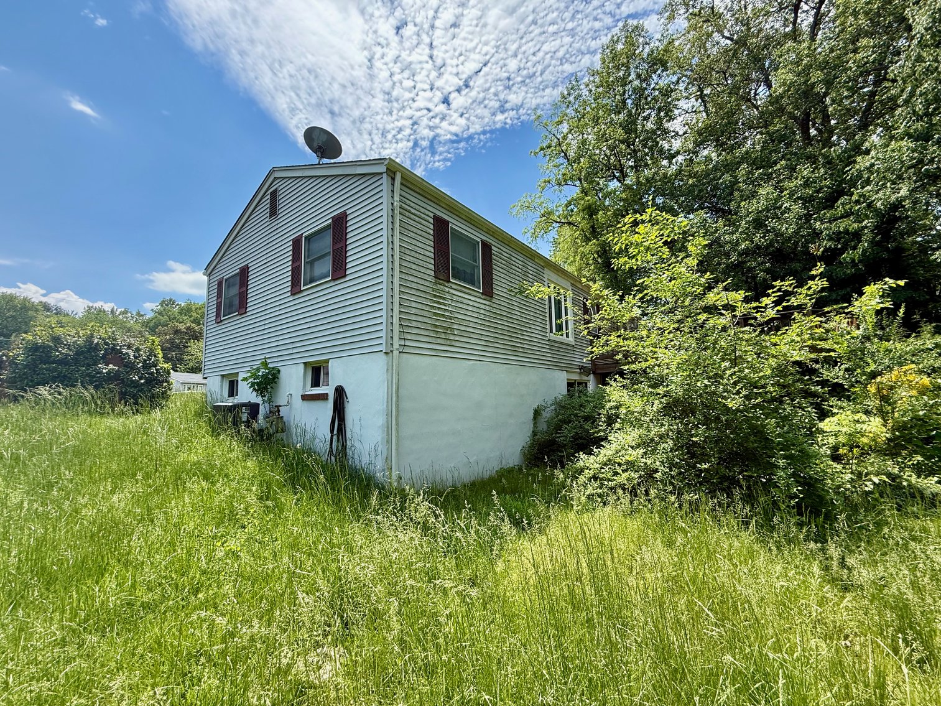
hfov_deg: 102.1
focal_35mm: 14
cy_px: 353
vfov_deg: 85.7
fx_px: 381
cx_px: 470
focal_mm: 2.22
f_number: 2.2
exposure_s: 1/876
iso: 64
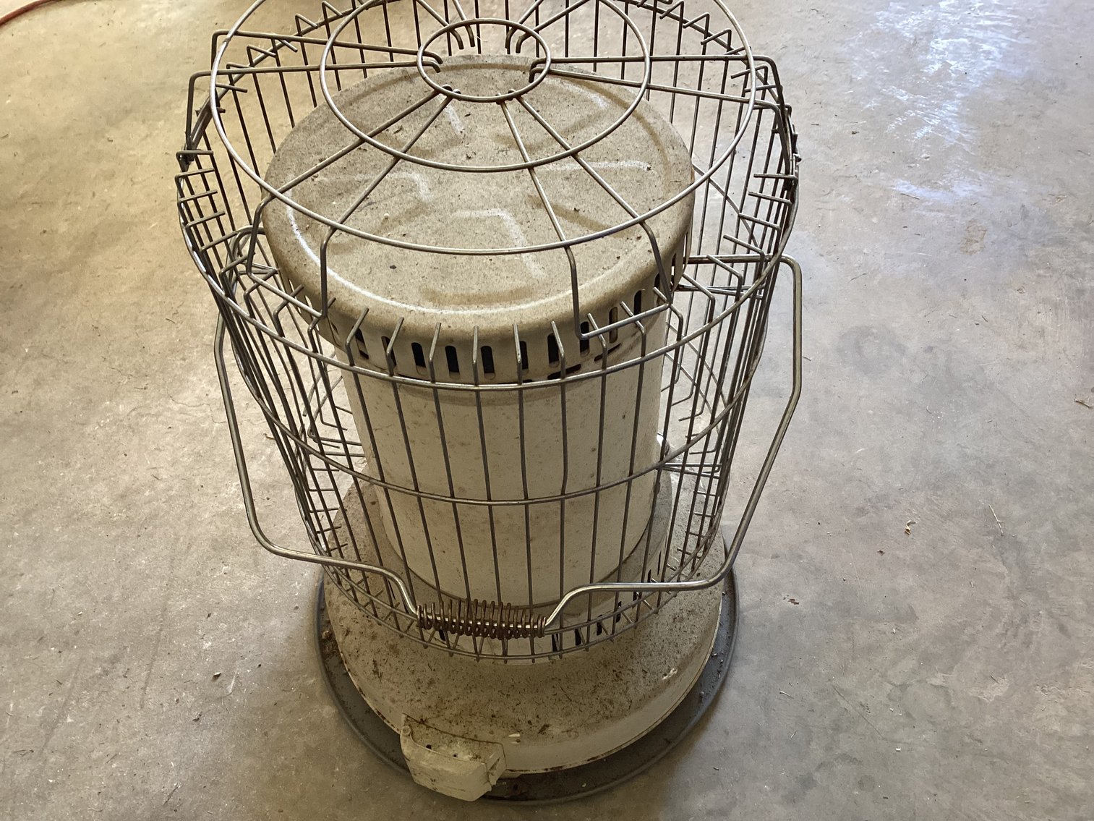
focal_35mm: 31
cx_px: 547
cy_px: 410
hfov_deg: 58.3
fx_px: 980
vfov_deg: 45.4
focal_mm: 3.3
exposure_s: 1/50
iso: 160
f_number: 2.4
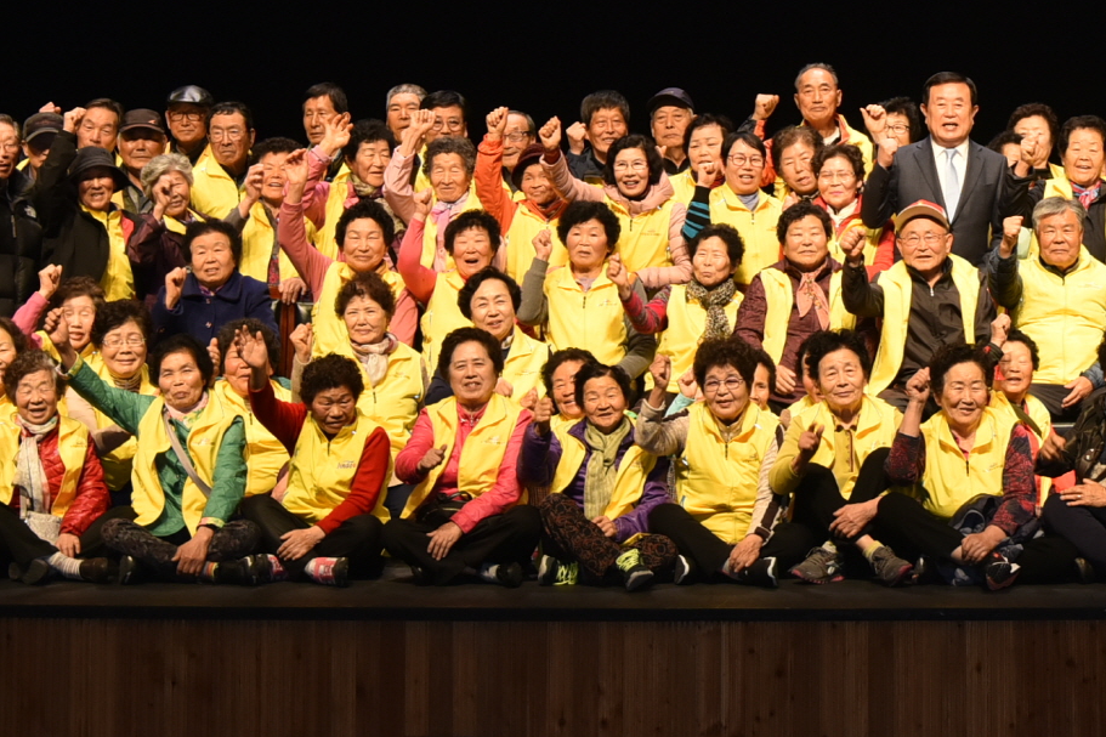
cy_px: 32
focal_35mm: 116
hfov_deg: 17.4
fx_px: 3563
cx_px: 1008
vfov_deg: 11.7
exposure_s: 1/125
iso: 800
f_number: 5
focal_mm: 44
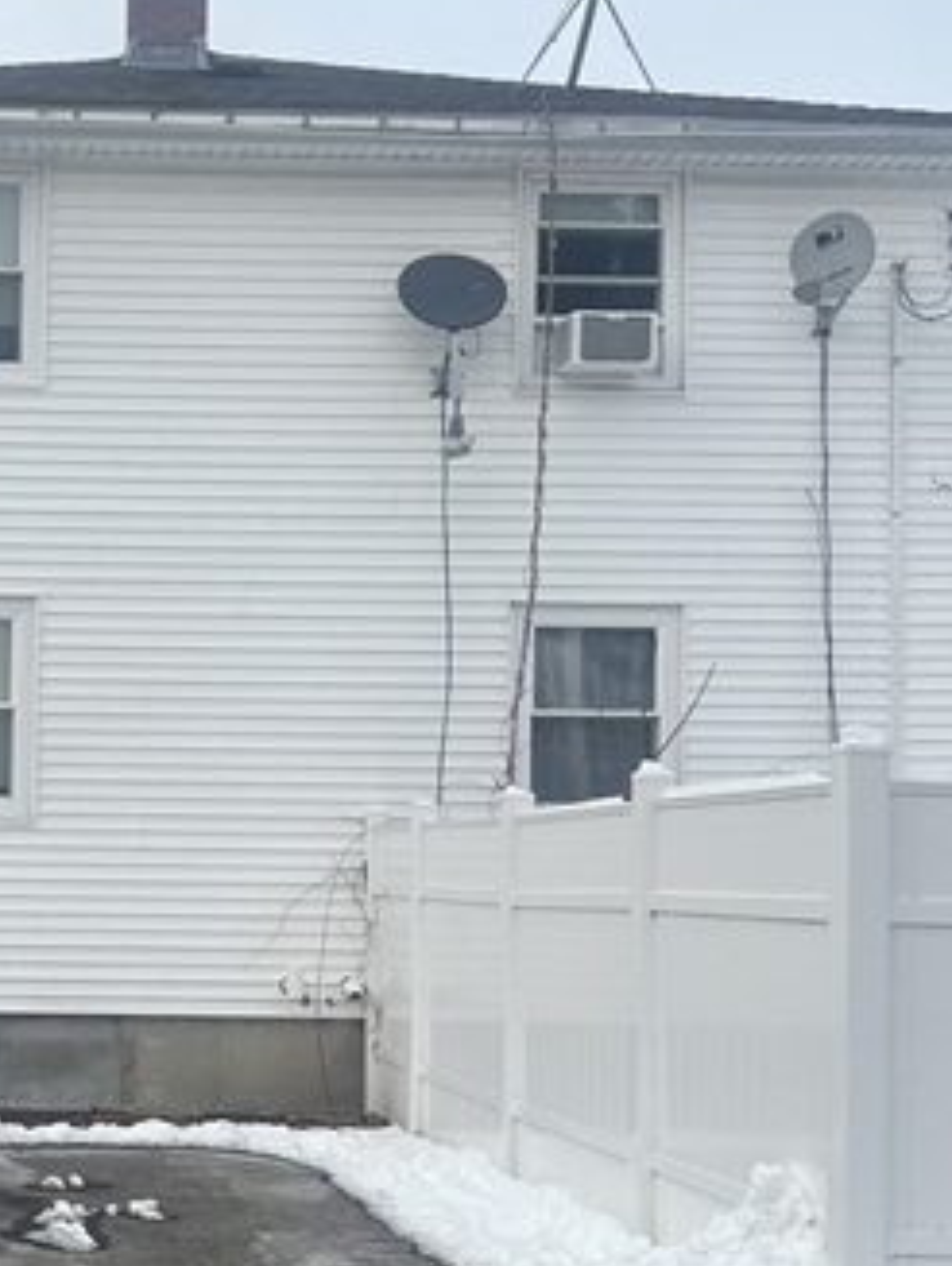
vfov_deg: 31.5
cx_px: 27
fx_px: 2232
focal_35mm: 61
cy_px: 817
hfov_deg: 23.2
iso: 50
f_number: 1.5
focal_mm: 5.7
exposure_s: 1/1698
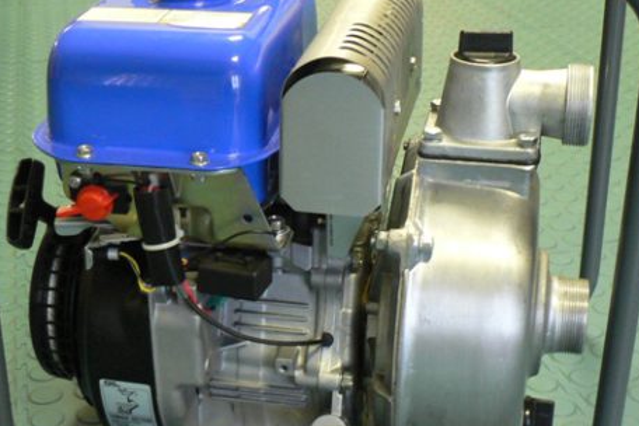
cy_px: 235
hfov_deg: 31.9
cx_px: 301
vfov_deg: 21.6
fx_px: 1118
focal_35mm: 63
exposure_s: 1/4
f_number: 2.8
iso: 200
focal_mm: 6
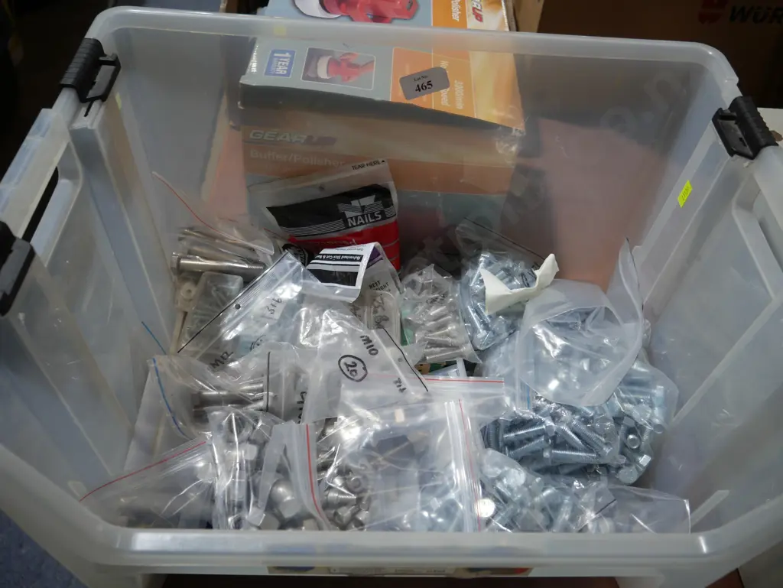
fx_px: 634
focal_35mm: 28
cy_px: 294
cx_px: 392
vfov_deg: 49.8
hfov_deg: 63.4
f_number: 3.5
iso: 200
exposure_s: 1/80
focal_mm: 14
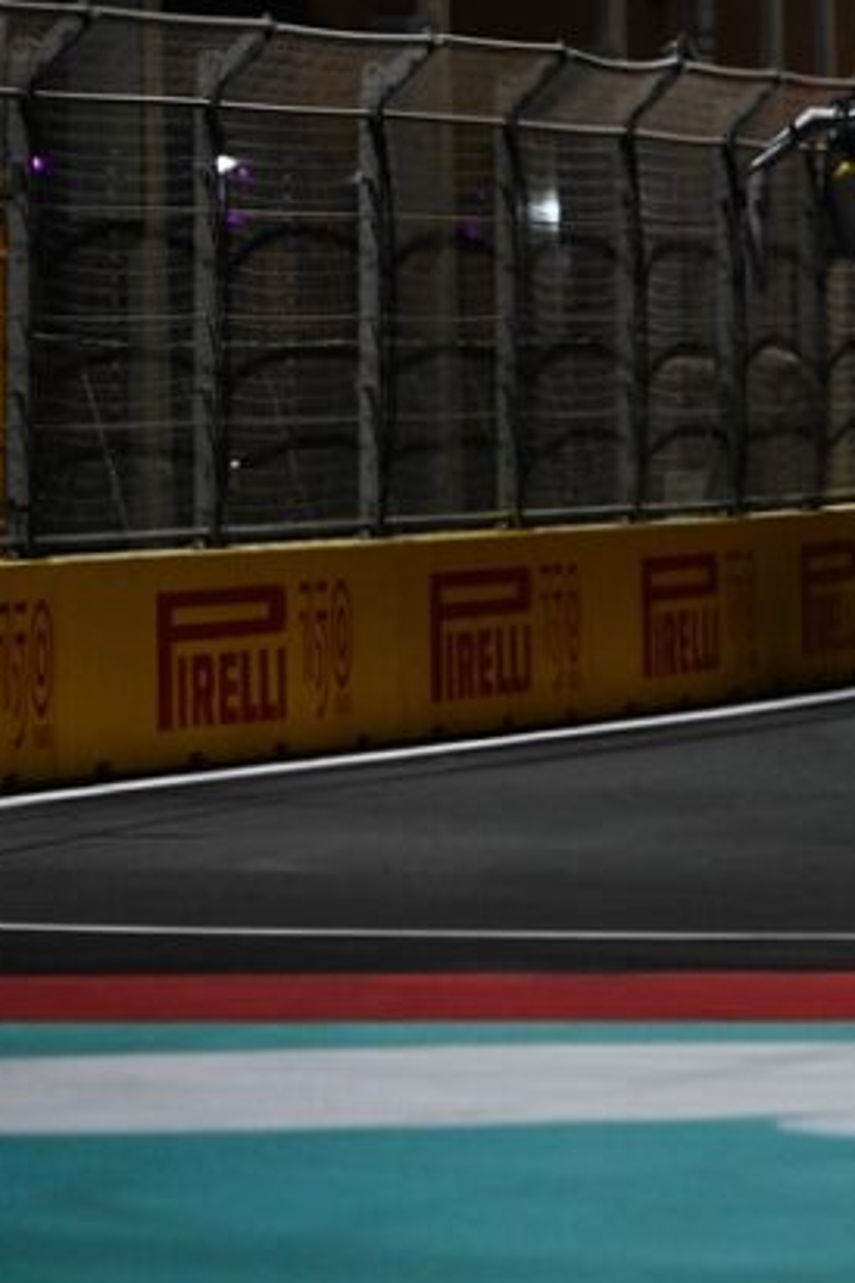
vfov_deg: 4.1
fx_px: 17704
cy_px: 362
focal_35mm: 497
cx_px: 1495
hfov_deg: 2.8
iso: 4000
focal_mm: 210
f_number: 5
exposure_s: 1/1000
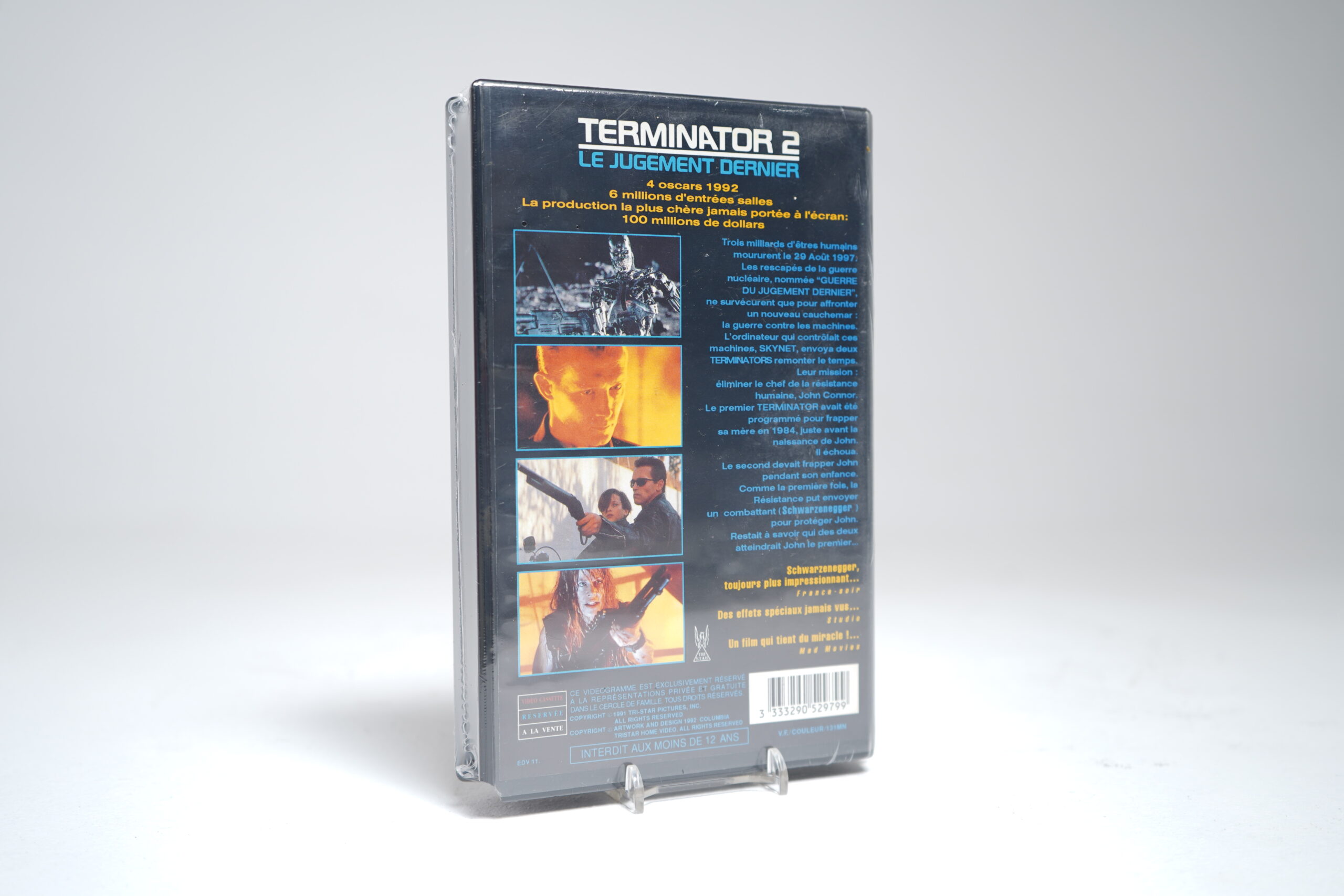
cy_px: 448
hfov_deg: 53.1
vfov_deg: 36.9
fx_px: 1344
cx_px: 672
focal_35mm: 36
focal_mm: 36
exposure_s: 1/5
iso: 64
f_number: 4
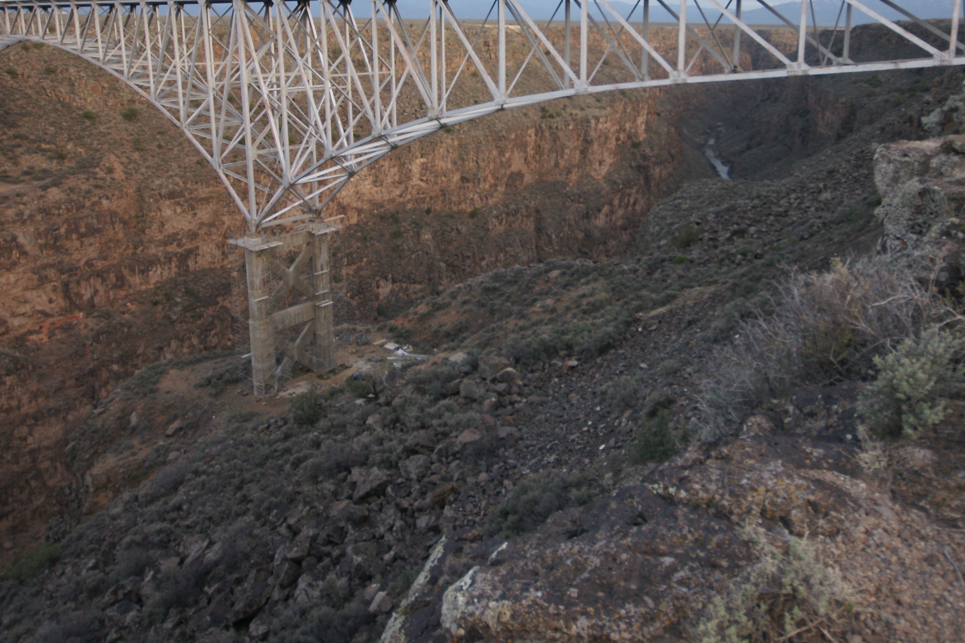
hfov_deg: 69.1
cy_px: 159
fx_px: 697
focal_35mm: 26
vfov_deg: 47.6
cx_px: 550
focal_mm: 10
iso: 250
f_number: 4
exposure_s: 1/30
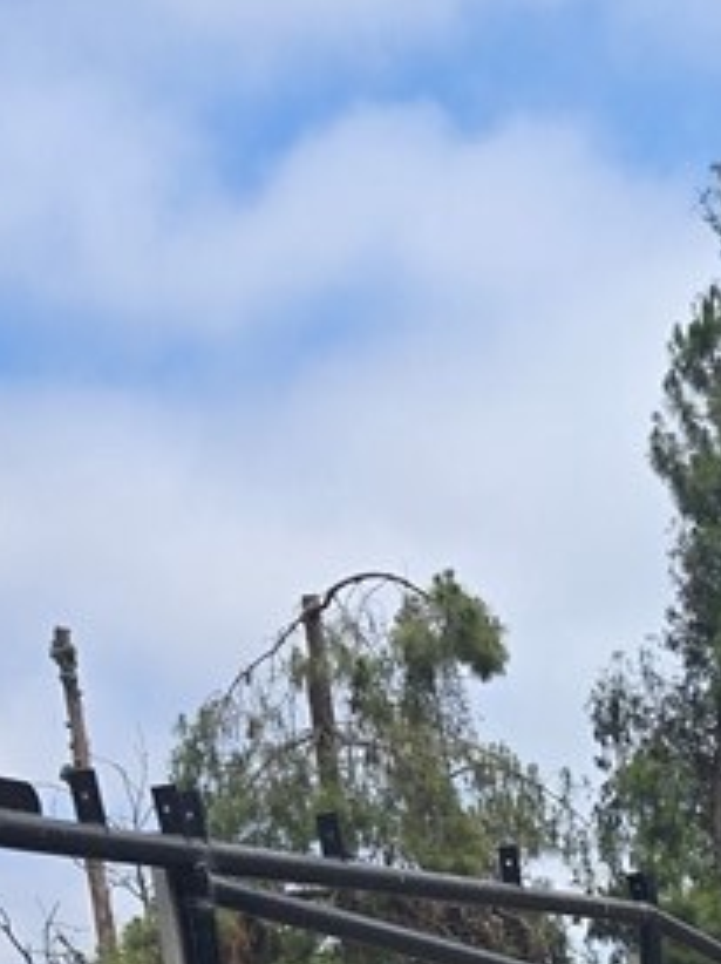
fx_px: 2392
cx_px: 1192
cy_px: 1678
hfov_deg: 15.3
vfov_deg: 18.4
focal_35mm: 86
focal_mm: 5.4
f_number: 1.8
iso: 40
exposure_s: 1/2921
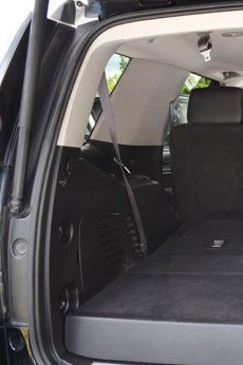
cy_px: 204
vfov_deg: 39.6
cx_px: 302
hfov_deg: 24.1
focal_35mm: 50
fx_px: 507
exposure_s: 1/250
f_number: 4
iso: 400
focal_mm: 18
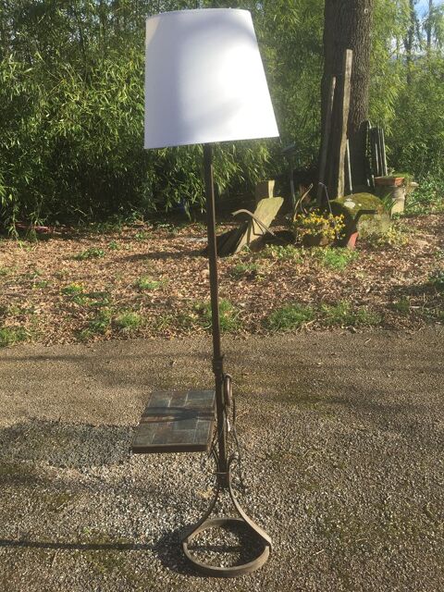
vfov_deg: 61.7
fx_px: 496
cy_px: 296
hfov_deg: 48.2
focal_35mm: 29
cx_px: 222
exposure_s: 1/496
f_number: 2.2
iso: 25
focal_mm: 4.15
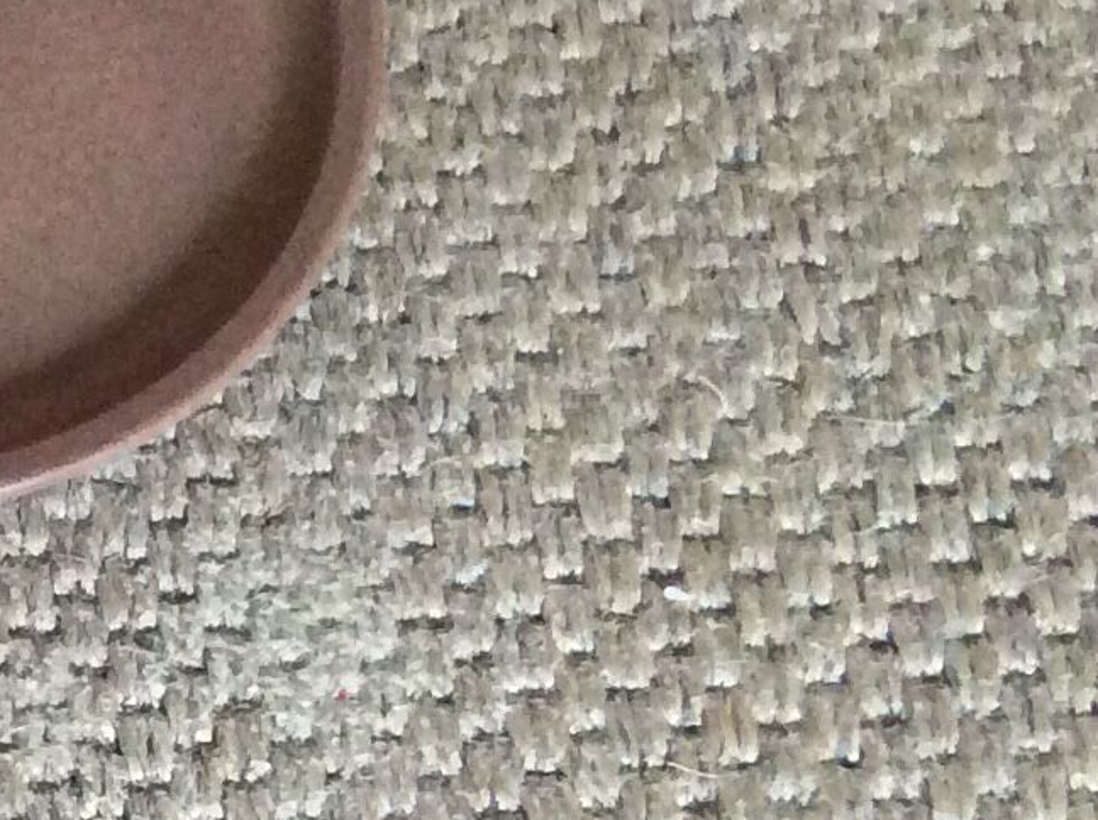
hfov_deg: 14.0
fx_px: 4054
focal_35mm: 128
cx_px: -746
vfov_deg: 11.2
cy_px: 1123
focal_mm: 3.3
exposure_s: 1/25
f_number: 2.4
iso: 160
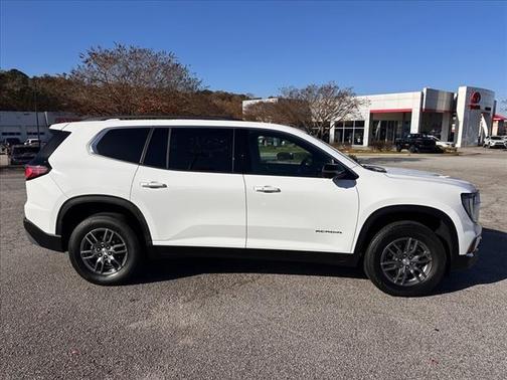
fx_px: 352
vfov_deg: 56.8
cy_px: 190
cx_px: 254
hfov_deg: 71.6
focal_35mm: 24
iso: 80
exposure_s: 1/8929
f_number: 1.78
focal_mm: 6.86
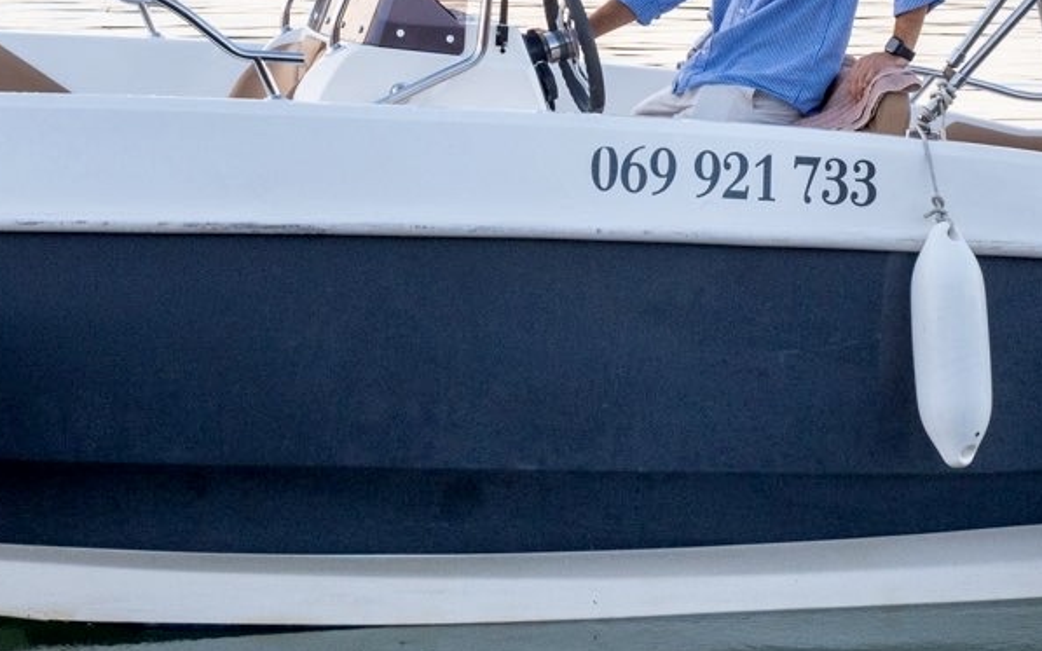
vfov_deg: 7.8
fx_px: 4770
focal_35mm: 168
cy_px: -48
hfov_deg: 12.5
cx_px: 504
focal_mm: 48
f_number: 11
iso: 400
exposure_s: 1/200
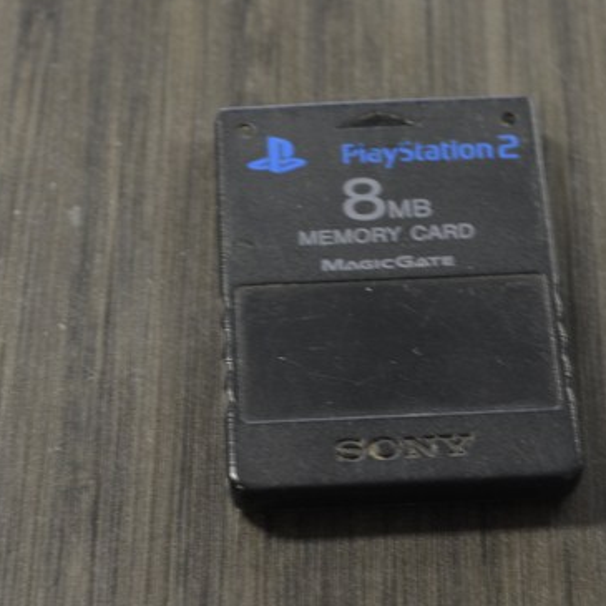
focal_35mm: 107
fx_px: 2119
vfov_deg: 16.3
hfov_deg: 16.3
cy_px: 281
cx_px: 322
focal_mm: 48
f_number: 8
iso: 640
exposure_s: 1/6
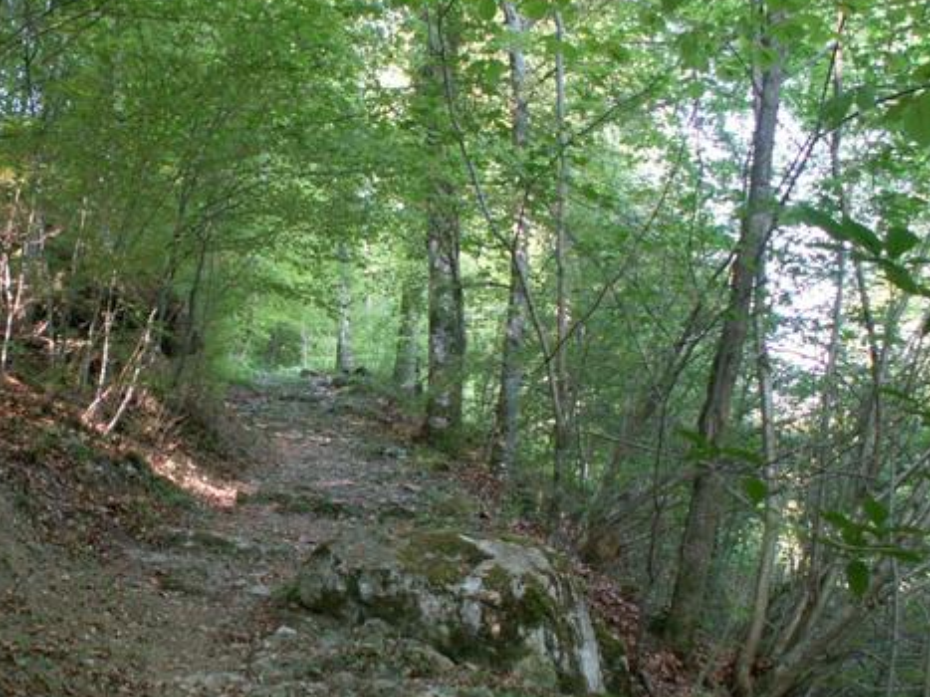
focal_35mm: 48
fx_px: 1289
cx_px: 301
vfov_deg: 30.2
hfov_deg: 39.1
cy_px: 384
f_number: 2.8
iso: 125
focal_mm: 5.86
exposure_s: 1/40
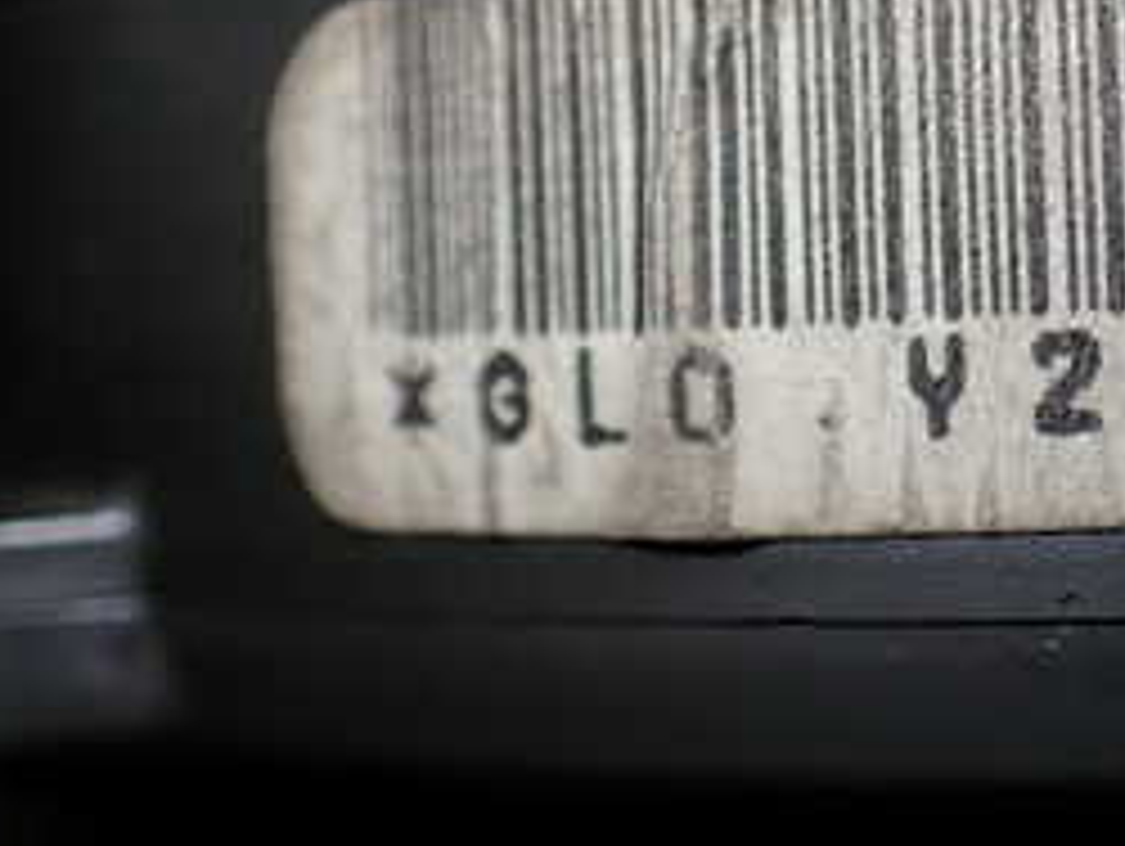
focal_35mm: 72
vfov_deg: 20.3
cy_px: 207
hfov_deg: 25.5
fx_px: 2342
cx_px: 1156
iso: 125
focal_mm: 5.4
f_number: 2.3
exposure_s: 1/125
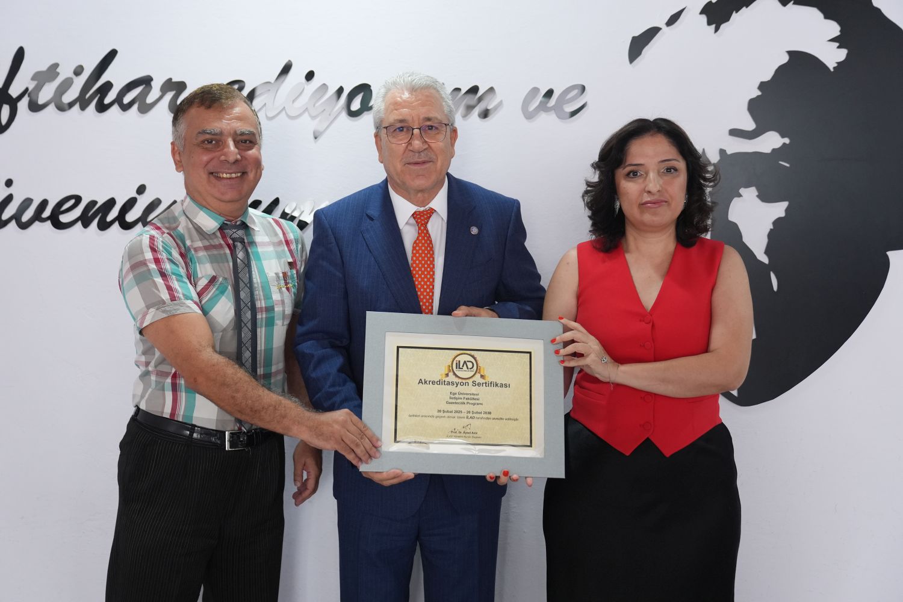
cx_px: 452
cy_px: 301
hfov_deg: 45.4
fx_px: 1078
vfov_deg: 31.2
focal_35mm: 43
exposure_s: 1/100
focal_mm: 43
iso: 2500
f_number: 3.2
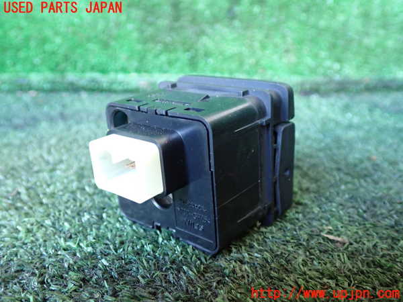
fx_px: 419
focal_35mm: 36
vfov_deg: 39.7
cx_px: 202
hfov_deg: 51.4
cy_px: 151
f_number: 2.5
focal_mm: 6.37
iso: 800
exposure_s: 1/25
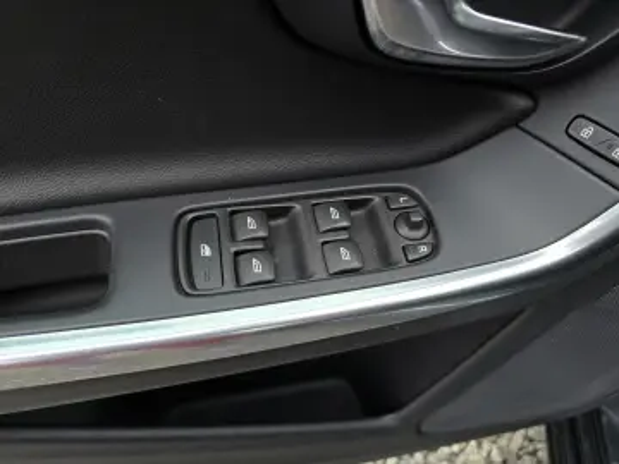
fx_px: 411
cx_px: 310
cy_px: 232
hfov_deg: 73.9
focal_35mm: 23
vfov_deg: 58.9
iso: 500
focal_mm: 6.3
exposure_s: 1/100
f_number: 1.7
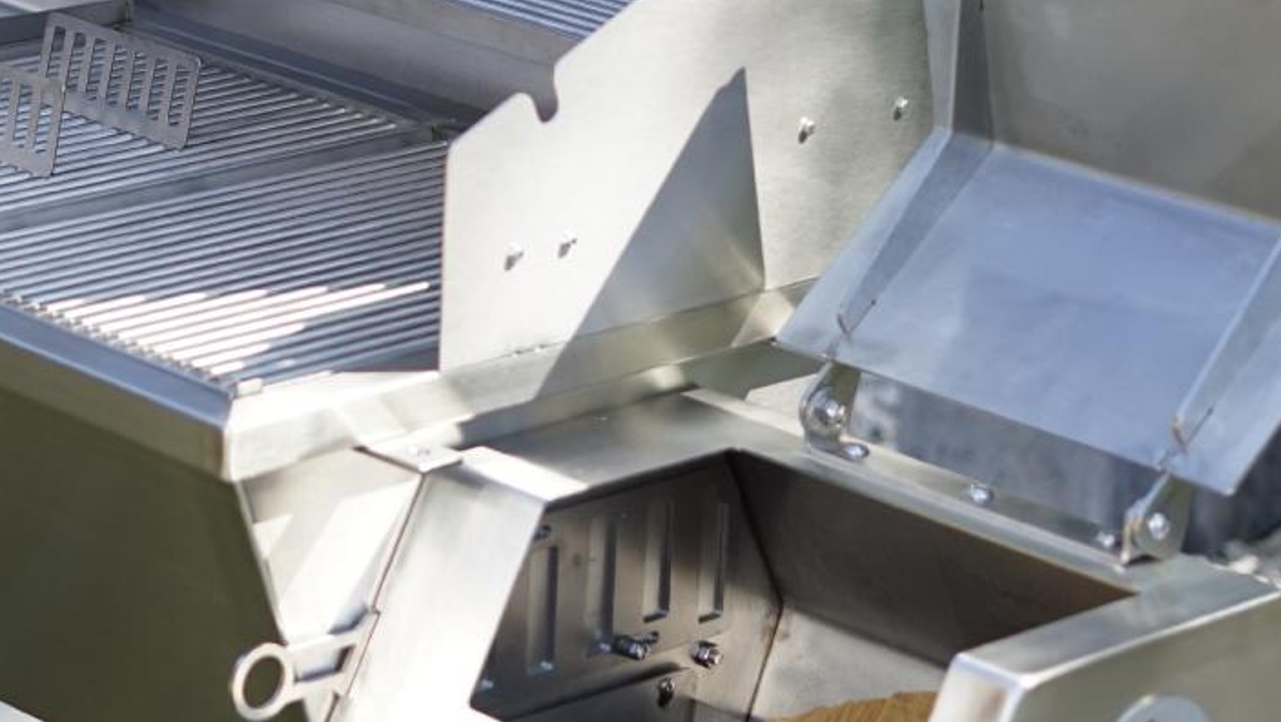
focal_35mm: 143
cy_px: -124
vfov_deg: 8.4
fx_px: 4859
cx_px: 169
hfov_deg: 14.9
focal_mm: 50
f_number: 2.2
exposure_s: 1/640
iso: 100
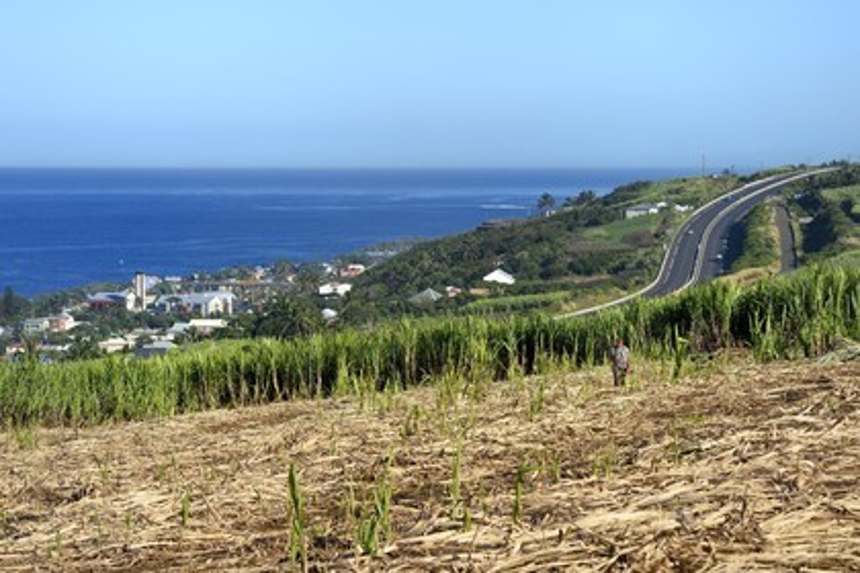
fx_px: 2986
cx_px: 430
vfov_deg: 11.0
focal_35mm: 125
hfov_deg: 16.4
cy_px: 286
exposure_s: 1/320
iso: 200
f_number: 14
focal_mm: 125
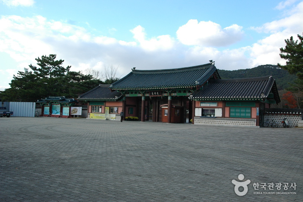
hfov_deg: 62.0
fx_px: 252
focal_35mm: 30
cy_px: 101
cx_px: 152
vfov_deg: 43.5
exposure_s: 1/400
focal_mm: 20
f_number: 5
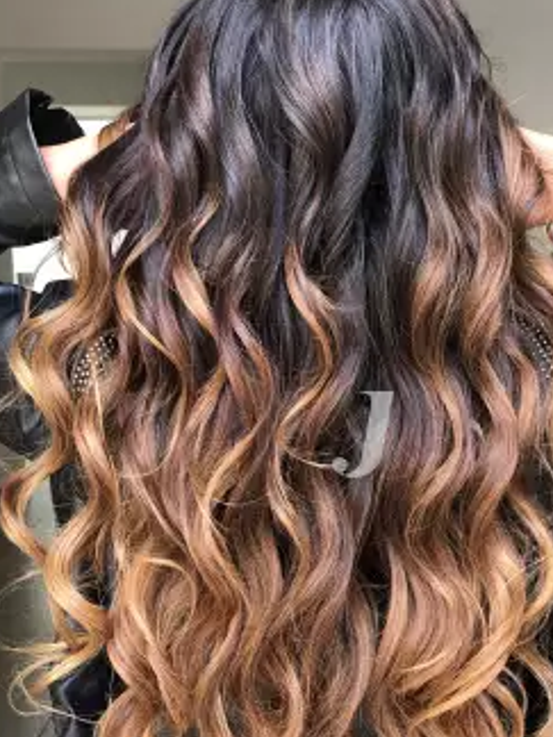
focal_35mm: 46
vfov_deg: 41.1
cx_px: 362
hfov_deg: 31.3
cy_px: 433
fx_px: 980
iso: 32
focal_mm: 3.99
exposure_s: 1/33
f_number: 1.8
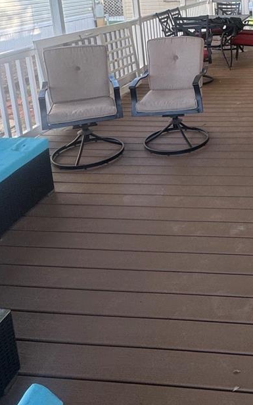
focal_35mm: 37
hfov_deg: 31.5
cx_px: 261
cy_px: 58
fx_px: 408
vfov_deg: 48.4
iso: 64
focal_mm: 2.22
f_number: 2.2
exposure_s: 1/99
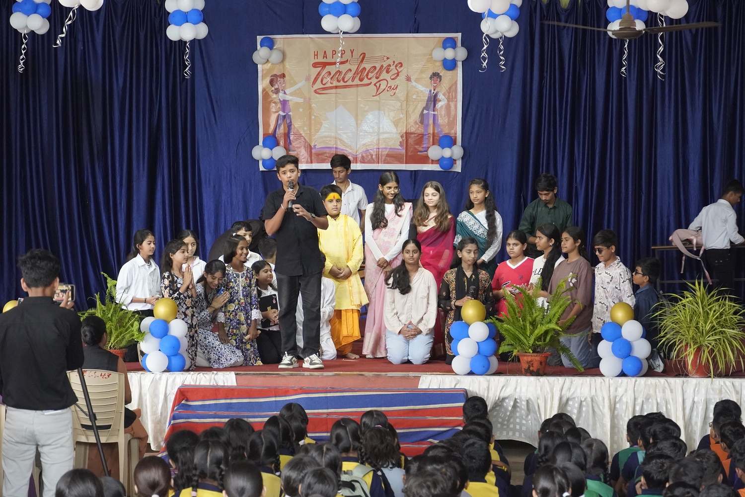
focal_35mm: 116
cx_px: 372
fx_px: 2390
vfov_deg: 11.9
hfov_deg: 17.7
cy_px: 248
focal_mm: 77
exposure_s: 1/160
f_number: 5.6
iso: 2500
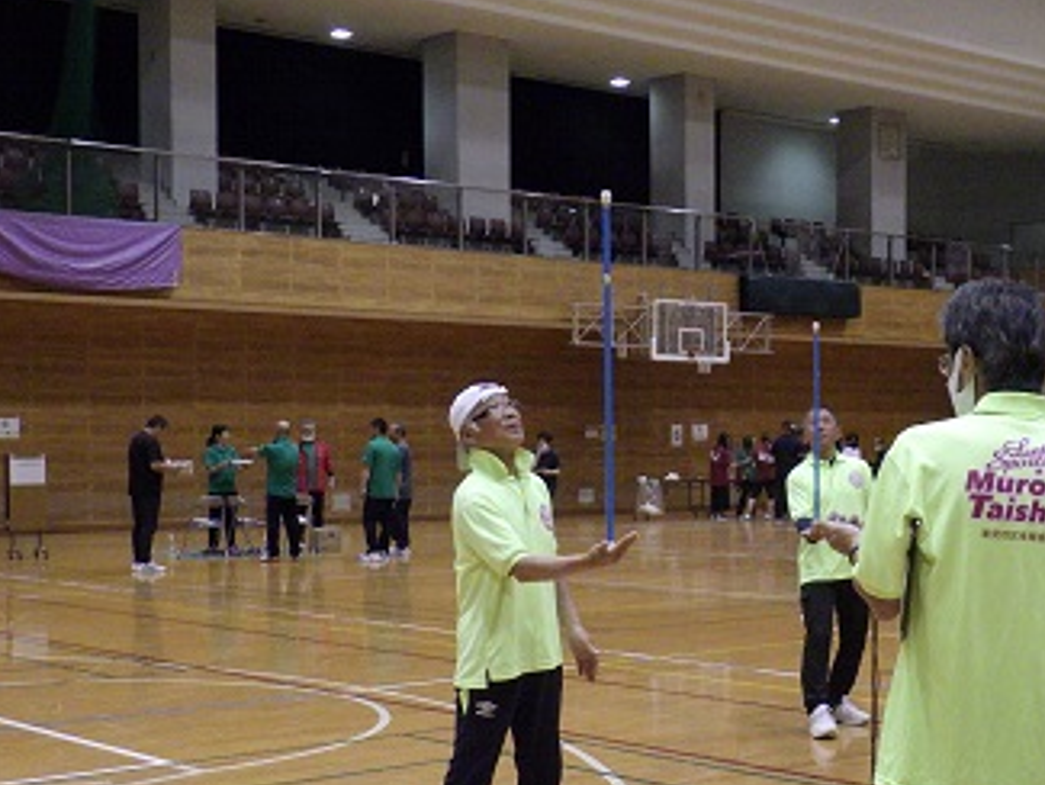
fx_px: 1872
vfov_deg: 23.5
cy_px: 534
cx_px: 711
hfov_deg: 30.9
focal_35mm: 62
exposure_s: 1/60
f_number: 4.2
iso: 1000
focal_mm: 7.5
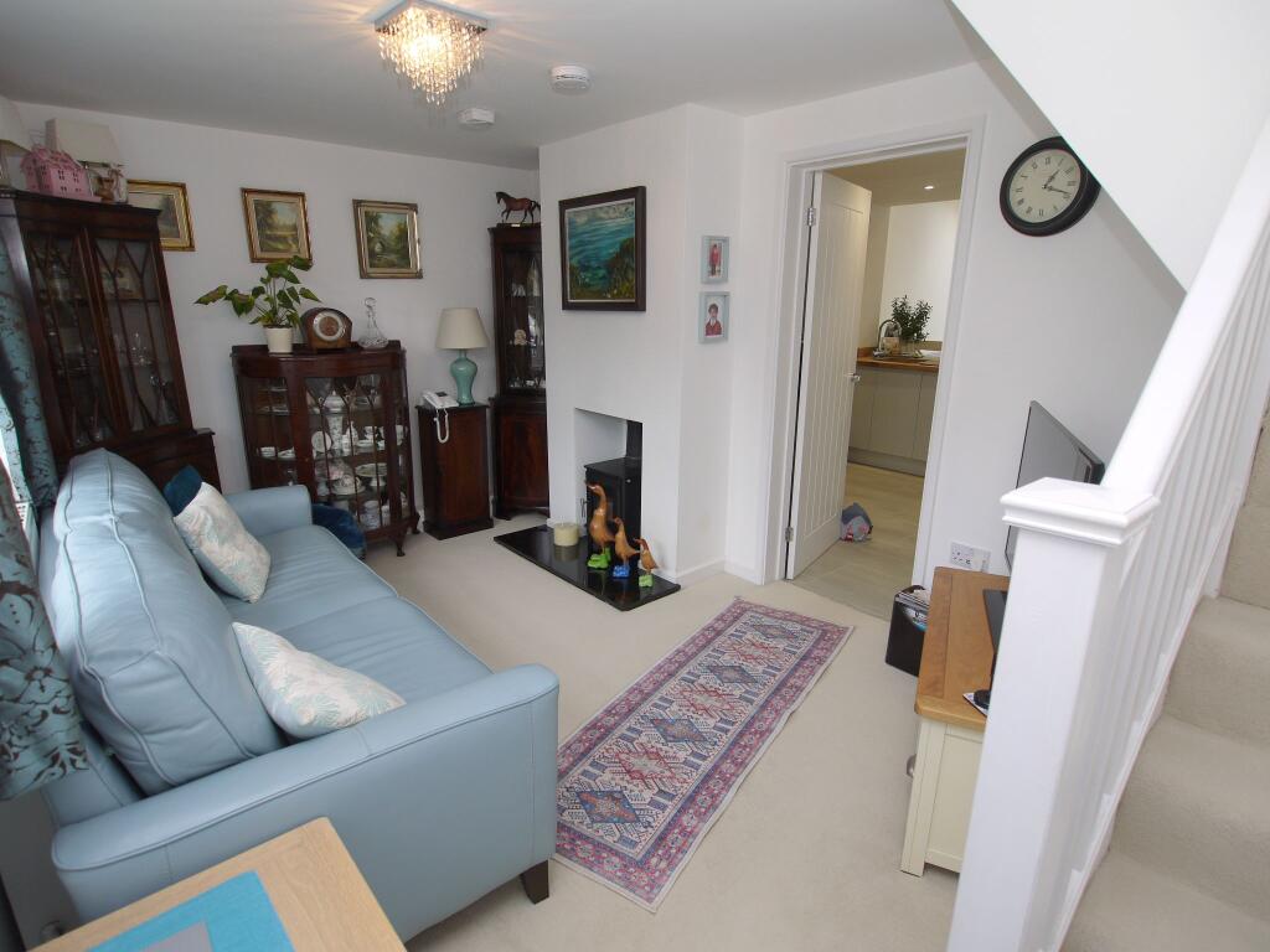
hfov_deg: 87.8
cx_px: 635
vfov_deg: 71.6
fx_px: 660
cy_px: 476
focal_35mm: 18
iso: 100
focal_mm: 9
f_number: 4
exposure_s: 1/60
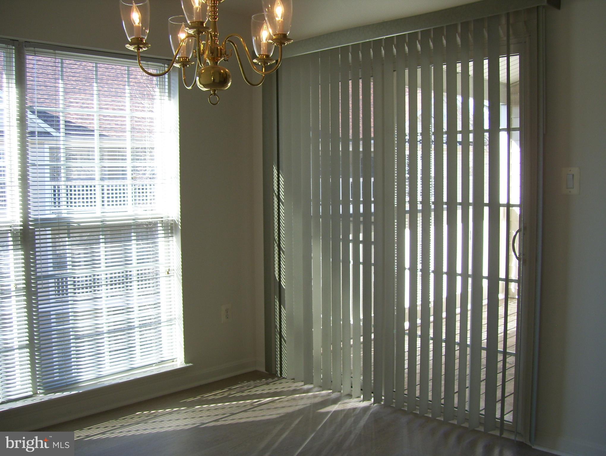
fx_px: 631
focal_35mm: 36
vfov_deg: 39.7
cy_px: 228
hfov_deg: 51.3
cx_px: 303
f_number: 2.7
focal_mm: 6
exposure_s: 1/200
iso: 80
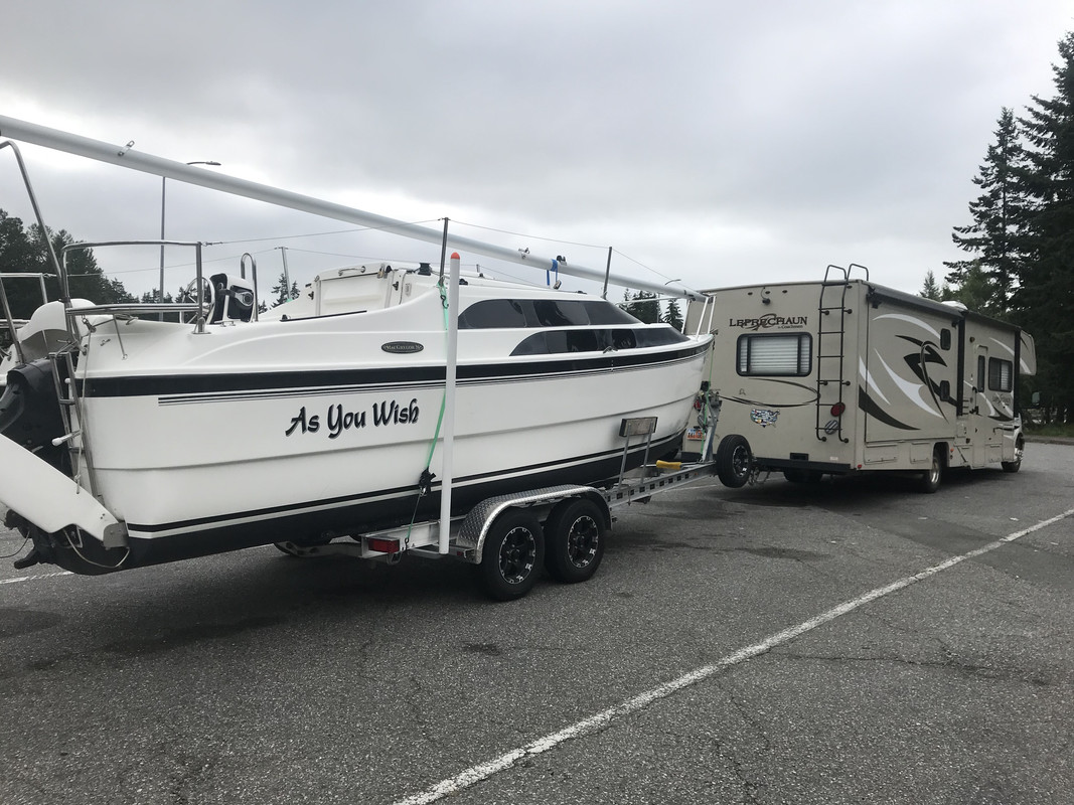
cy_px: 402
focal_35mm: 28
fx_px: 869
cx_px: 537
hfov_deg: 63.4
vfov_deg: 49.7
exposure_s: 1/1451
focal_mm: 3.99
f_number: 1.8
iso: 20
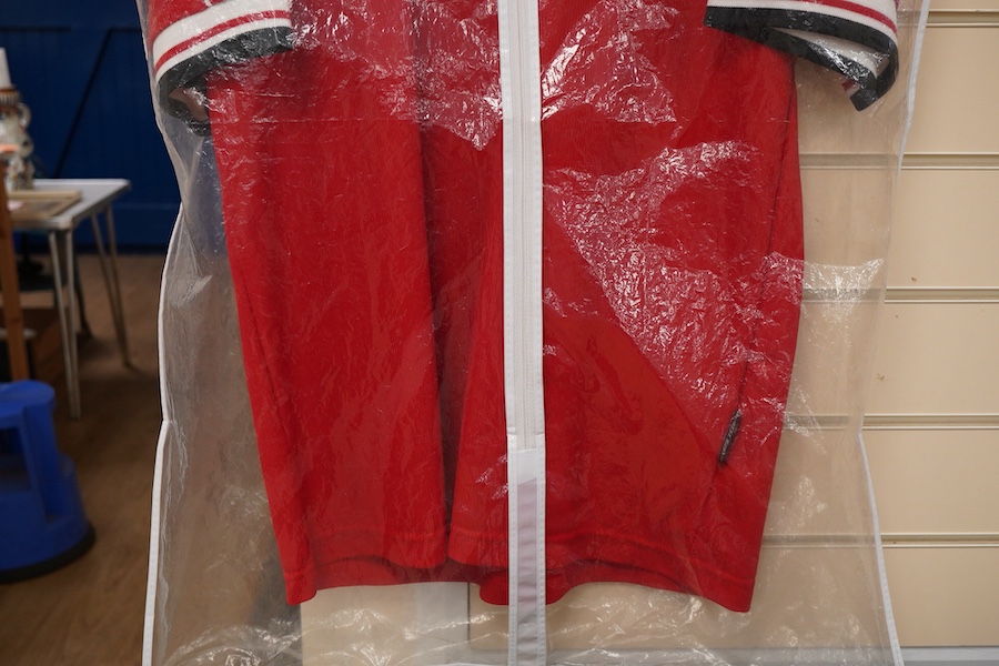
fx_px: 1249
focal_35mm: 45
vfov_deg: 29.9
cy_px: 333
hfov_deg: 43.6
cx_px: 500
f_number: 9
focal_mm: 30
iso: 1250
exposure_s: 1/125
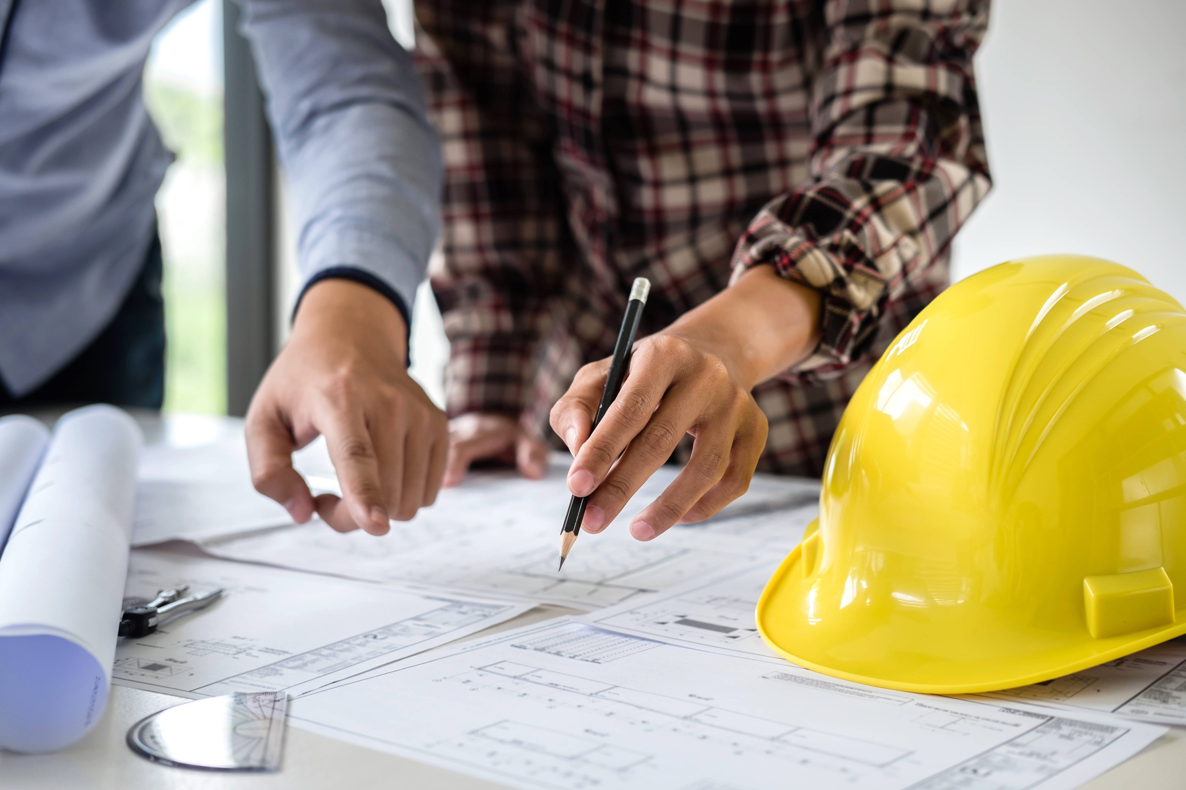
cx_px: 593
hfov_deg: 37.5
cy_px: 395
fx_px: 1746
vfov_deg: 25.5
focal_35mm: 53
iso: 200
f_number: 2.8
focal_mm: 35
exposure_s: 1/200
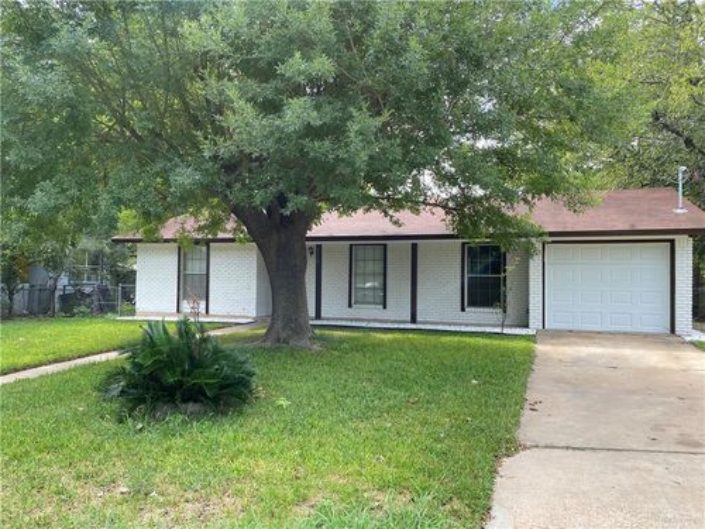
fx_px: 530
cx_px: 352
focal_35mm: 26
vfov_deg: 53.1
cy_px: 264
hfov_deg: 67.3
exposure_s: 1/462
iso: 32
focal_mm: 4.25
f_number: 1.8
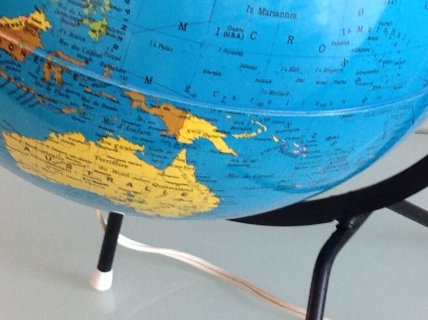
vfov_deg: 12.2
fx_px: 1482
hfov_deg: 16.4
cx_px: 259
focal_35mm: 120
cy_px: 44
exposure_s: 1/15
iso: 80
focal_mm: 4.28
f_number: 2.4
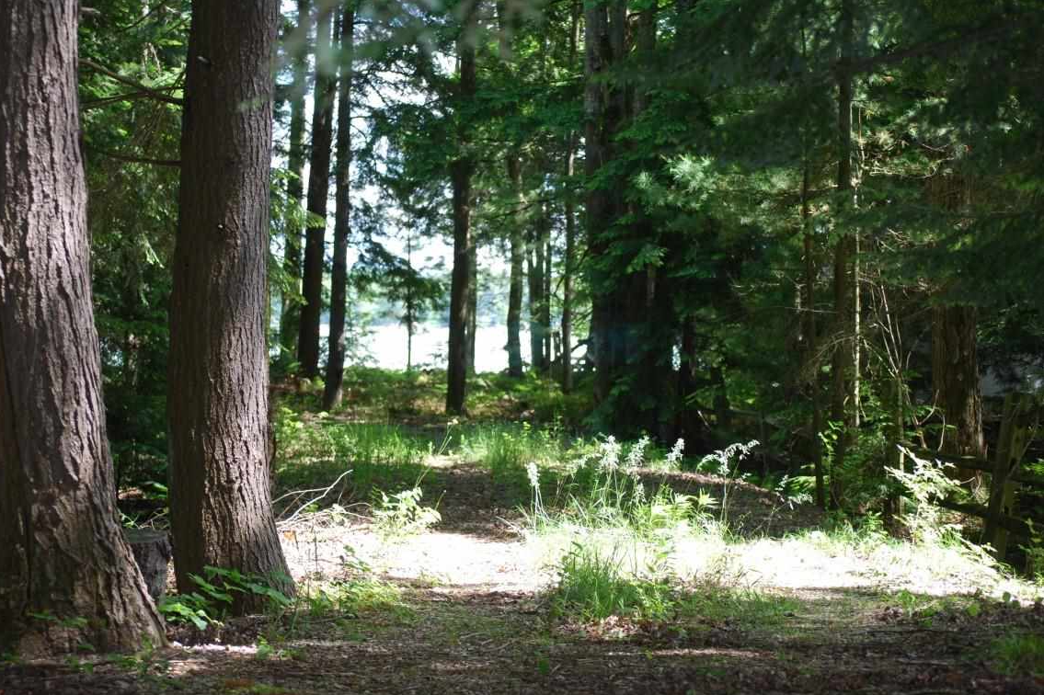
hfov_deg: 24.3
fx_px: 2421
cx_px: 517
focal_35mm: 84
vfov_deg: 16.3
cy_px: 351
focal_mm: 55
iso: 200
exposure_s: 1/80
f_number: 4
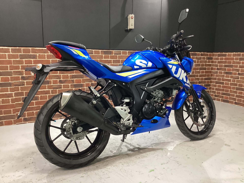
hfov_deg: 58.4
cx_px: 122
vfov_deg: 45.4
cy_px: 92
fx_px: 219
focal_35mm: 31
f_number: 2.4
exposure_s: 1/40
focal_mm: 3.3
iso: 250
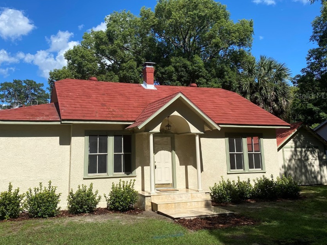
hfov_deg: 56.4
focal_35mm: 32
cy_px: 95
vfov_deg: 43.9
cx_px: 131
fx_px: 302
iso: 32
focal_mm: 4.25
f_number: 1.8
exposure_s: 1/3125
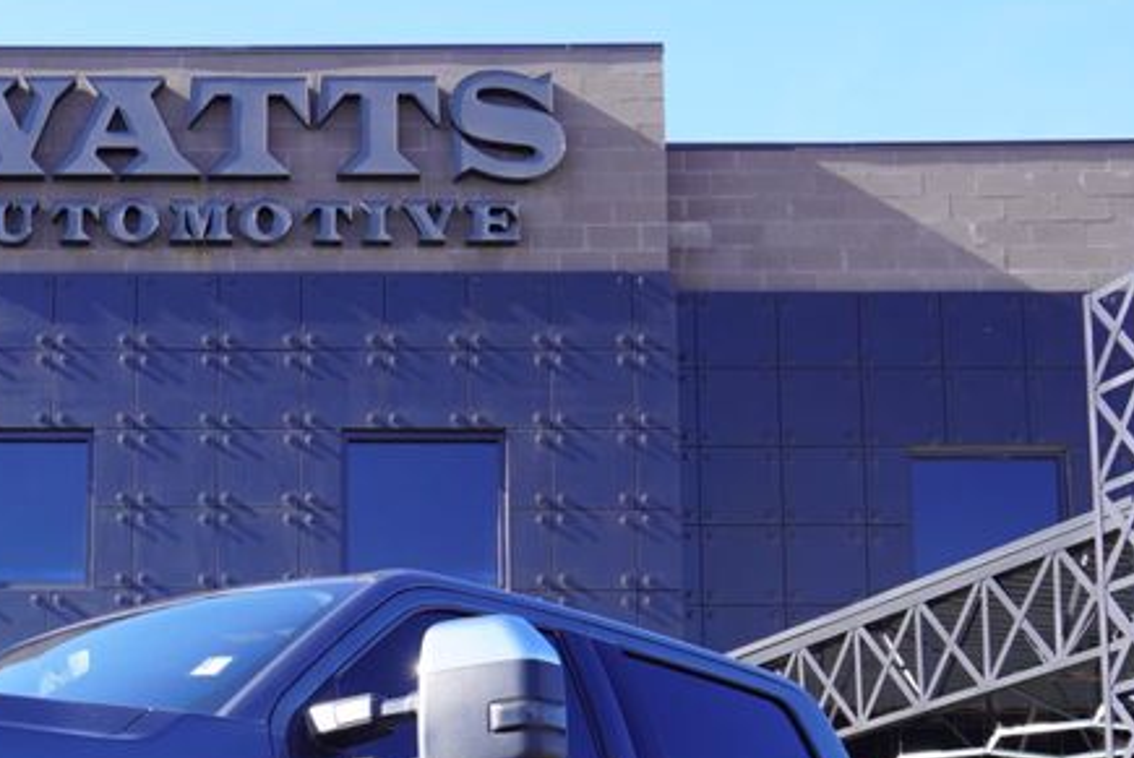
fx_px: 2560
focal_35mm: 81
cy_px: 854
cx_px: 128
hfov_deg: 24.3
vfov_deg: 16.3
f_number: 6.3
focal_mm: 23
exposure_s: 1/100
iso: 100
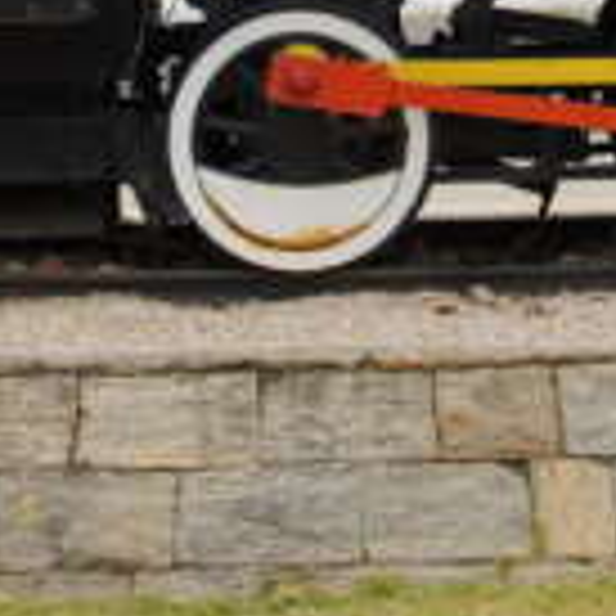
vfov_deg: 13.0
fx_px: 2594
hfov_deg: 13.5
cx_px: 405
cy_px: -243
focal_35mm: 129
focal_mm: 23
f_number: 2.5
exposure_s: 1/1250
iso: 100
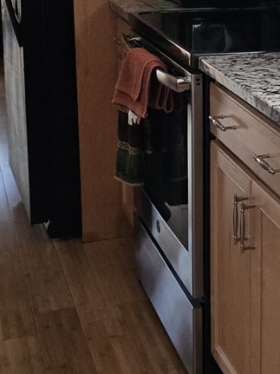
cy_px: 70
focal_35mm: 82
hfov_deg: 17.2
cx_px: 335
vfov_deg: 23.5
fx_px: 885
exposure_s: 1/180
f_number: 1.7
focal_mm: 6.3
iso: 250
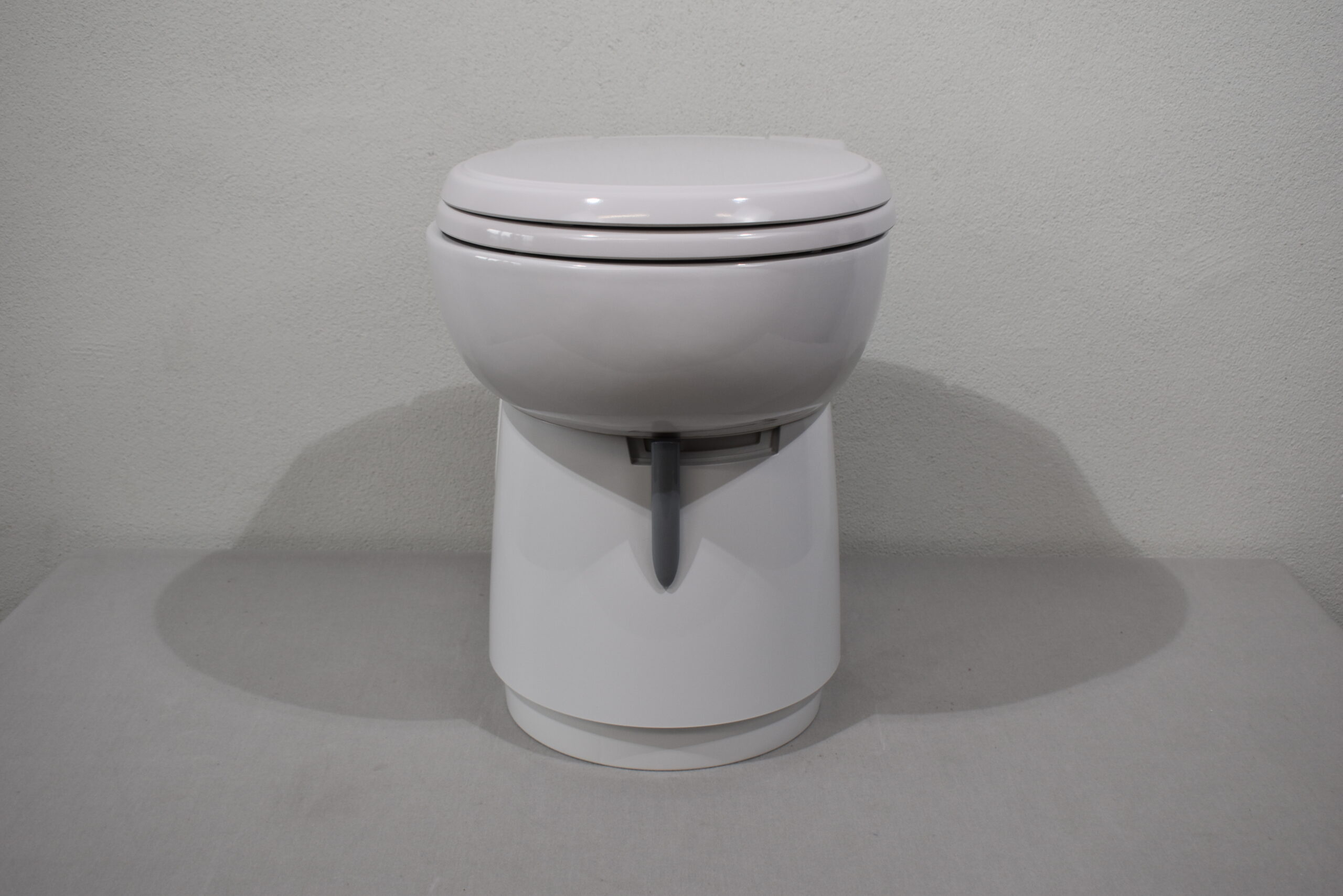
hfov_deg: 47.9
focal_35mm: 40
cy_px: 448
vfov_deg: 33.0
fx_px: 1511
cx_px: 672
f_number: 5.6
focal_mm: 27
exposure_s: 1/125
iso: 280
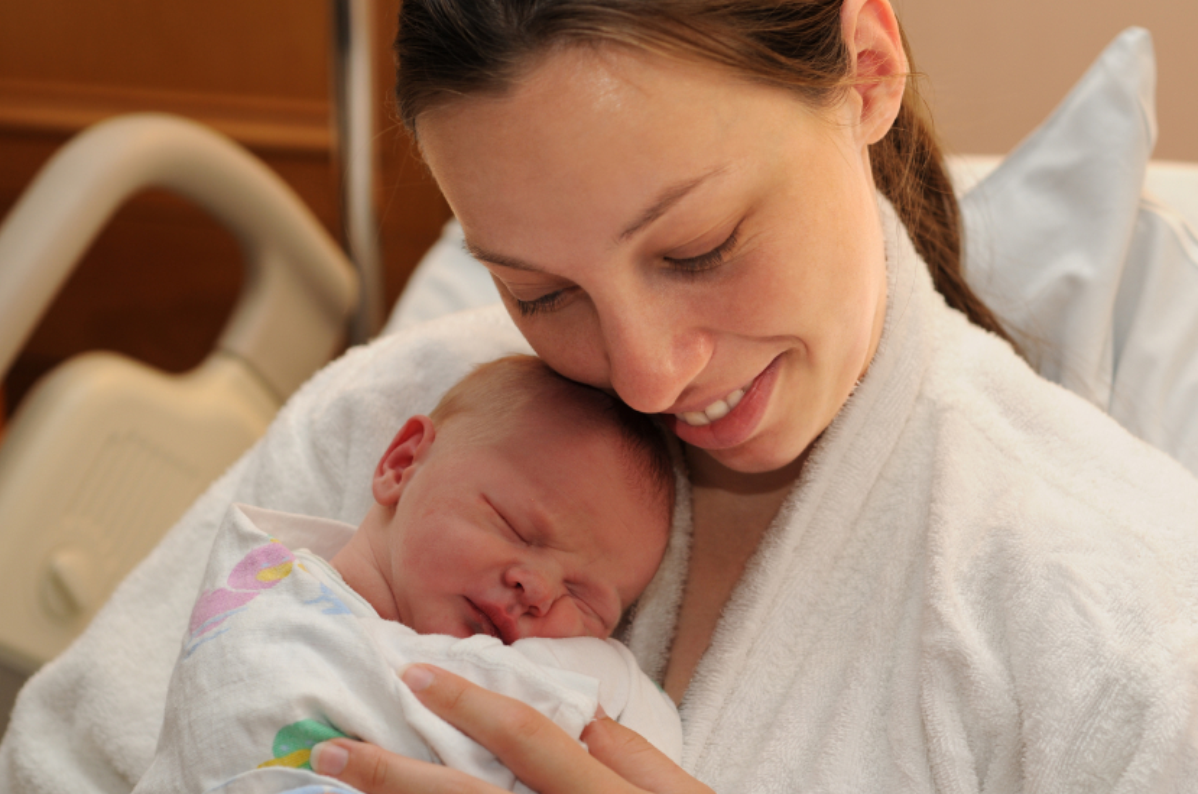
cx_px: 590
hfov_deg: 26.4
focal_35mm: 77
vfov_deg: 17.6
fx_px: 2557
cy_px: 393
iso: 200
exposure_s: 1/60
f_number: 3.5
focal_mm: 50
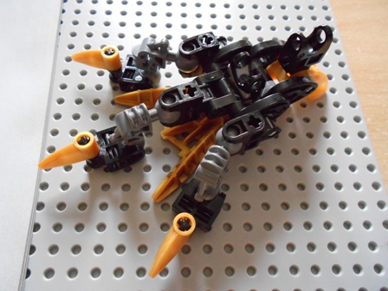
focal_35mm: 26
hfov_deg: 67.3
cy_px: 146
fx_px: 291
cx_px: 194
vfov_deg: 53.1
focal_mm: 4.6
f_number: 3.2
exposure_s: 1/30
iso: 800
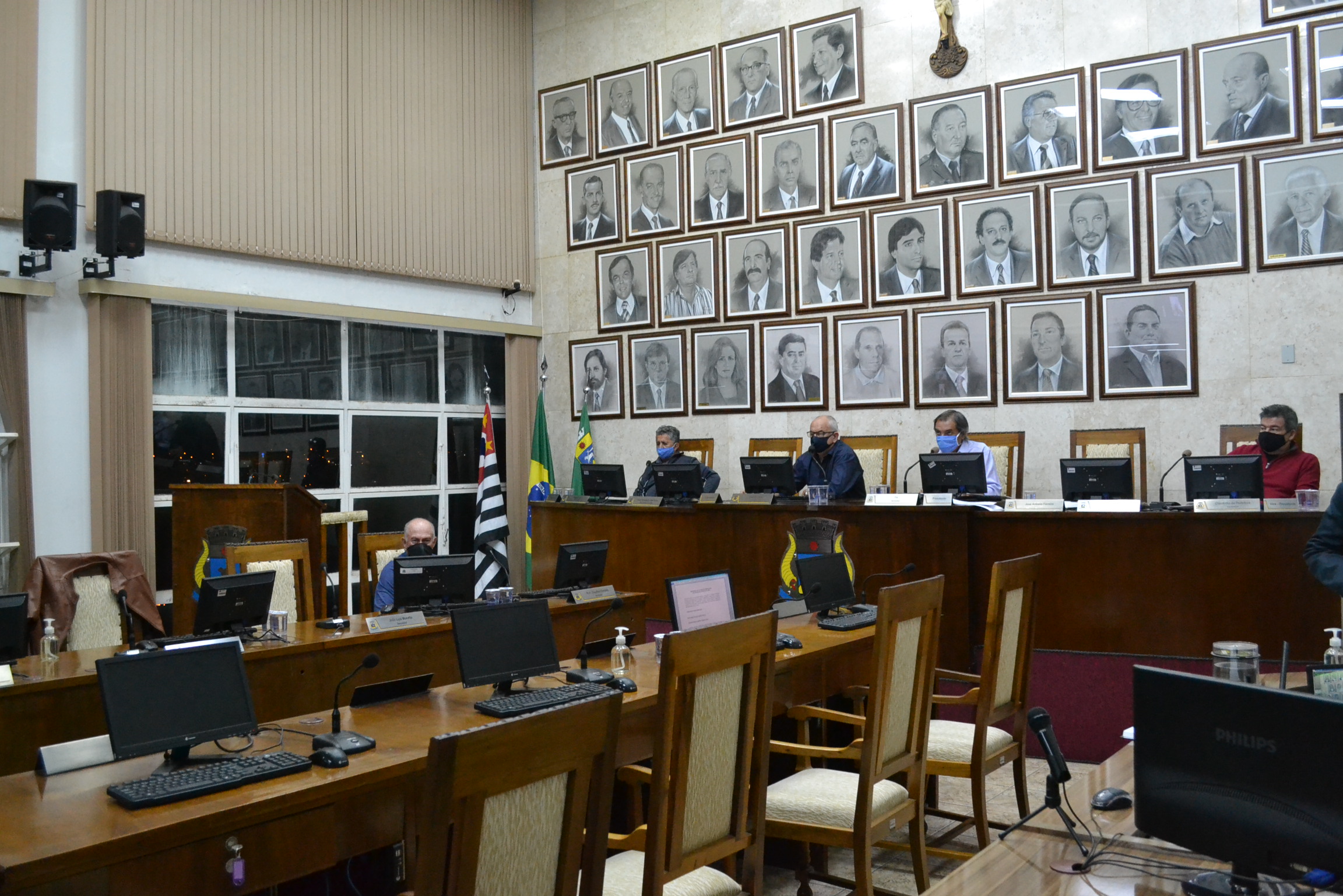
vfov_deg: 40.0
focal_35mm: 33
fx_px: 1231
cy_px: 448
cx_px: 672
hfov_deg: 57.2
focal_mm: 22
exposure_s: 1/125
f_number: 5.6
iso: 3200
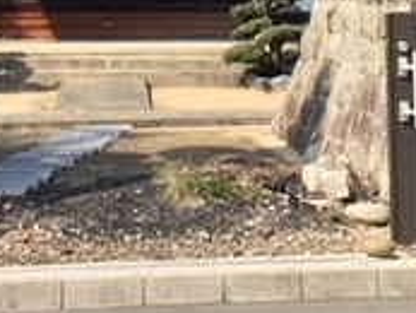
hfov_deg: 18.4
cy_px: -234
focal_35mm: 107
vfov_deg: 12.7
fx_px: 1287
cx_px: 214
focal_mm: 4.15
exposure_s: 1/1083
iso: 25
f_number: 2.2
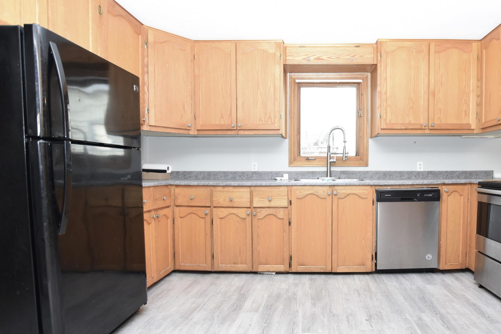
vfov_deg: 64.4
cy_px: 187
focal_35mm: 19
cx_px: 315
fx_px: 264
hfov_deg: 85.1
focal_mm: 10
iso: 450
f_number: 4
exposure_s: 1/60
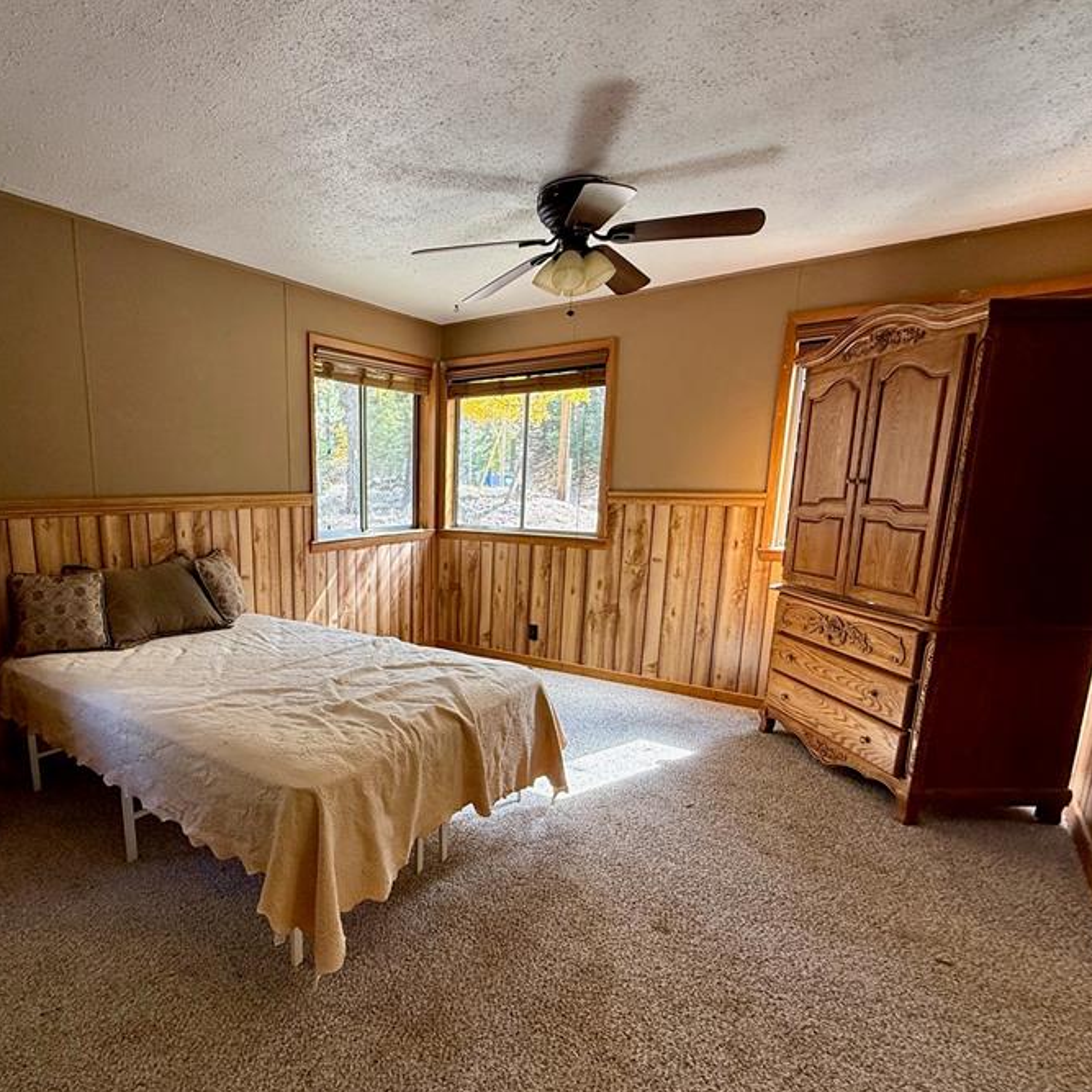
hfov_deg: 75.5
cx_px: 375
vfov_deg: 77.3
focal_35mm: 19
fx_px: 678
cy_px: 615
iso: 125
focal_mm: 2.22
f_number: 2.2
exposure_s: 1/99
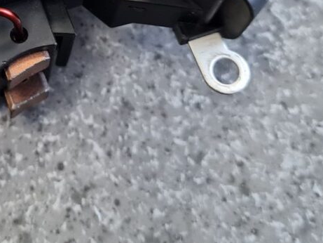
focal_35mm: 79
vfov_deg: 18.1
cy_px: -8
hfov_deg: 23.7
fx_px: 737
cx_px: 5
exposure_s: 1/100
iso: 125
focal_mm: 5.4
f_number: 1.8
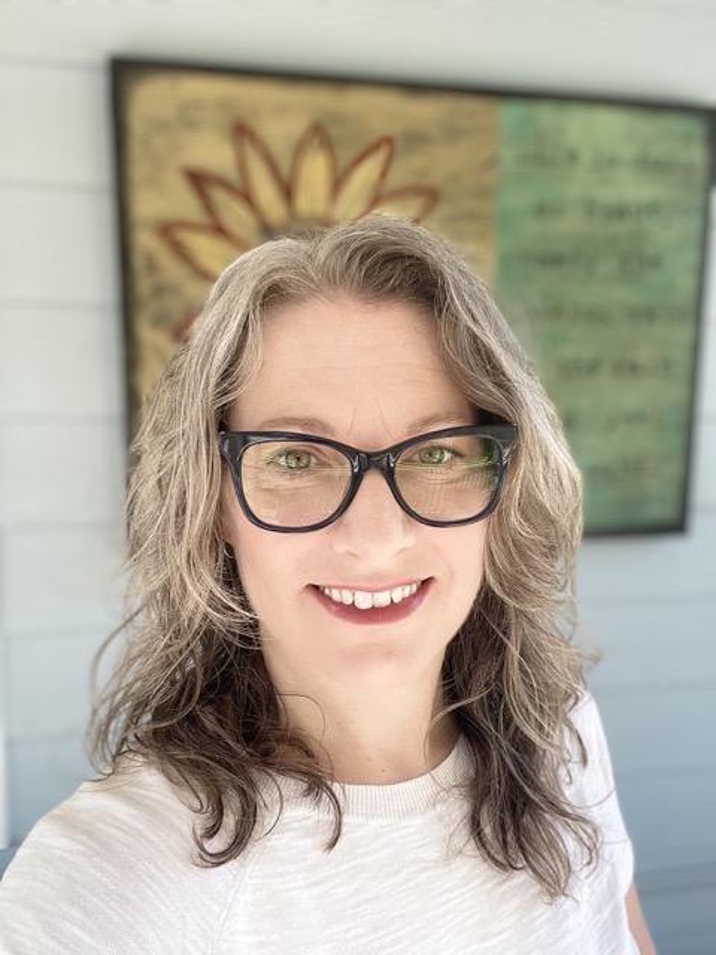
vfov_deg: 60.0
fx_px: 827
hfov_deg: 46.8
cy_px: 478
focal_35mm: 30
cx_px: 358
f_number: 2.2
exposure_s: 1/67
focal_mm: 2.71
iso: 50
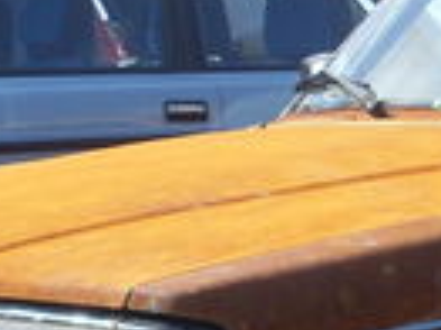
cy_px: 310
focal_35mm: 186
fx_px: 2367
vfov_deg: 7.9
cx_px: 539
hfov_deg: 10.5
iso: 80
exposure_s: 1/180
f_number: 7.7
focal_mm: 6.3
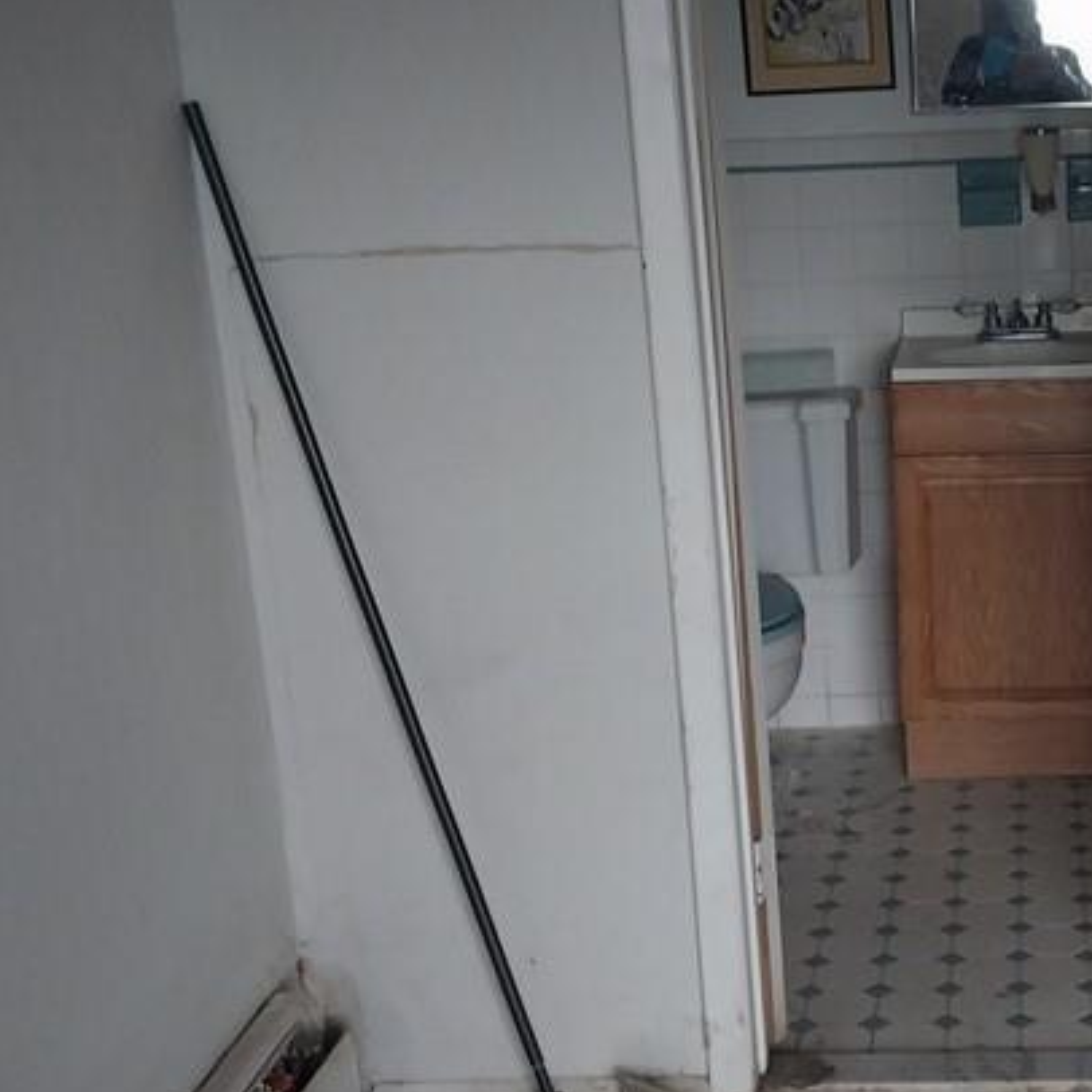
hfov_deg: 28.4
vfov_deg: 29.5
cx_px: 984
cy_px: 592
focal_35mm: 58
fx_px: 2070
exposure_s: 1/40
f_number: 1.8
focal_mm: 4
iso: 320
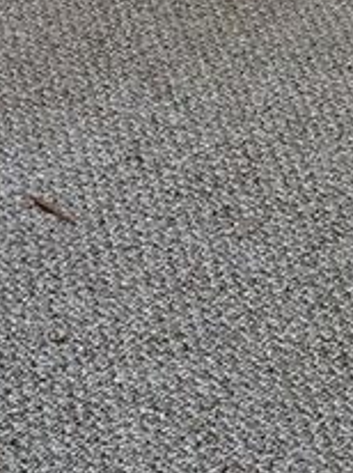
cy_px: -386
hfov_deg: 10.4
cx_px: -64
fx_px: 1908
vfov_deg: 12.8
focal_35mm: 140
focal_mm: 6.76
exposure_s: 1/114
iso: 200
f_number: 1.78
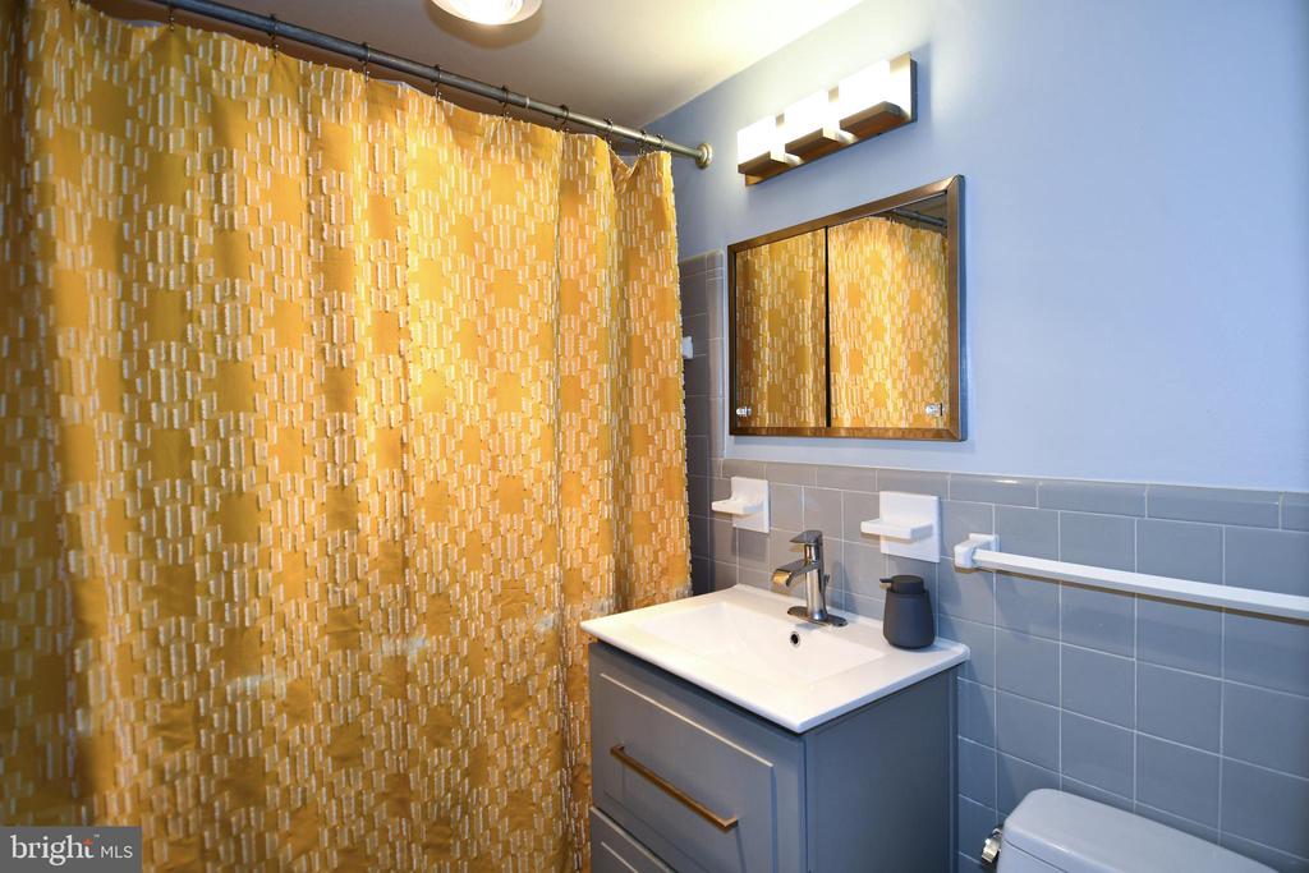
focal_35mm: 18
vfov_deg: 67.4
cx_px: 654
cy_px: 436
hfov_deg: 90.0
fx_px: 655
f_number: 4
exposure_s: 1/60
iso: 200
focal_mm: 12
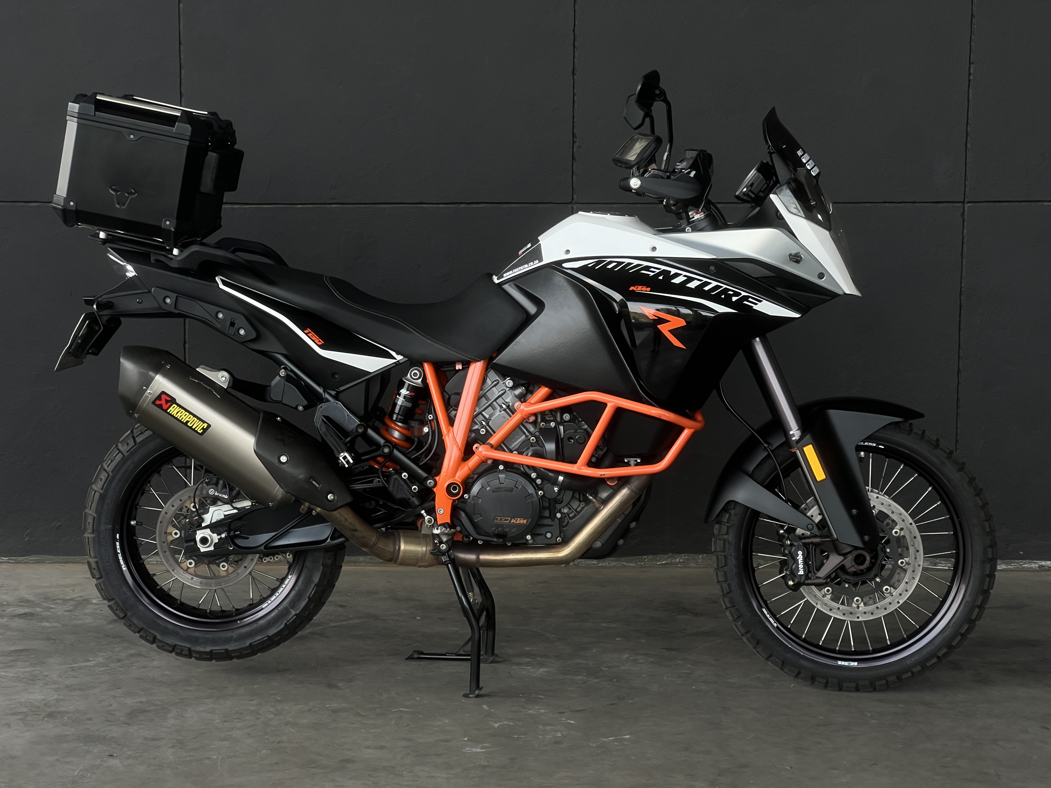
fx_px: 2338
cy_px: 394
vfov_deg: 19.1
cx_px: 526
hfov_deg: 25.3
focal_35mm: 77
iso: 32
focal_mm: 9
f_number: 2.8
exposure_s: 1/99
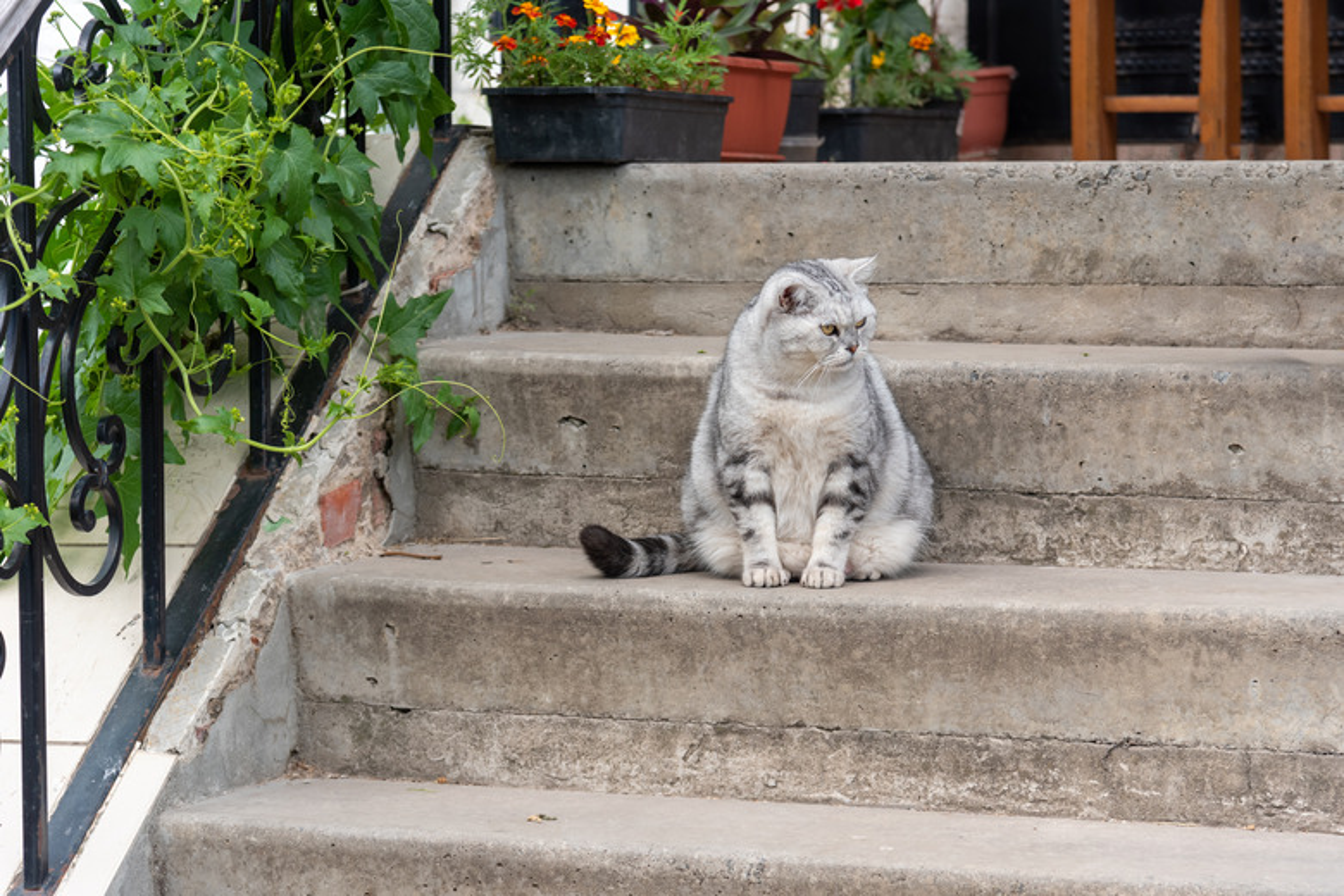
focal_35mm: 105
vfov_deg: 13.0
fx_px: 3920
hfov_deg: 19.5
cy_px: 448
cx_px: 672
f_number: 4.5
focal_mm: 105
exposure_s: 1/400
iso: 200
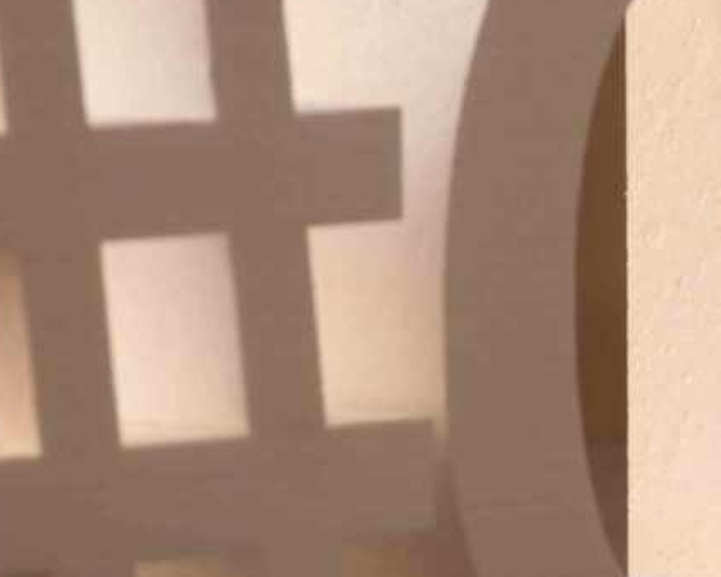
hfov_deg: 10.9
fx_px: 3607
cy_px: 249
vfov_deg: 9.1
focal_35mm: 169
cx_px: 1114
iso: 250
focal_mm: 50
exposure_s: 1/250
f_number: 5
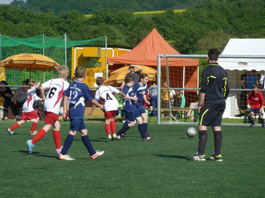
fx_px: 2297
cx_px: 132
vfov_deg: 5.0
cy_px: 99
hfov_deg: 6.6
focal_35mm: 300
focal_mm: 49.2
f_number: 4.9
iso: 160
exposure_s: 1/800
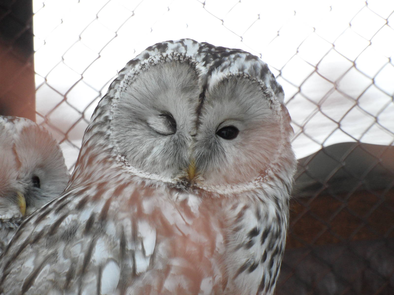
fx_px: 4098
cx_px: 197
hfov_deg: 5.5
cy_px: 148
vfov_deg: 4.1
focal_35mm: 360
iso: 200
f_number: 5.8
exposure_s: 1/60
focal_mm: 58.5
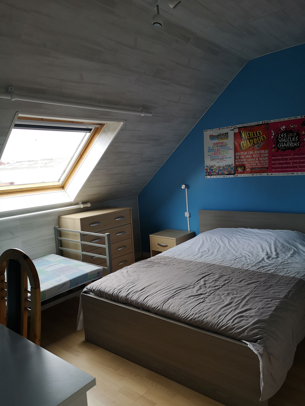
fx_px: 317
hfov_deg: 51.4
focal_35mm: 27
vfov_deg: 65.3
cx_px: 152
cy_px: 203
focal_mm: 5.58
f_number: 1.8
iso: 80
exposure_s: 1/100
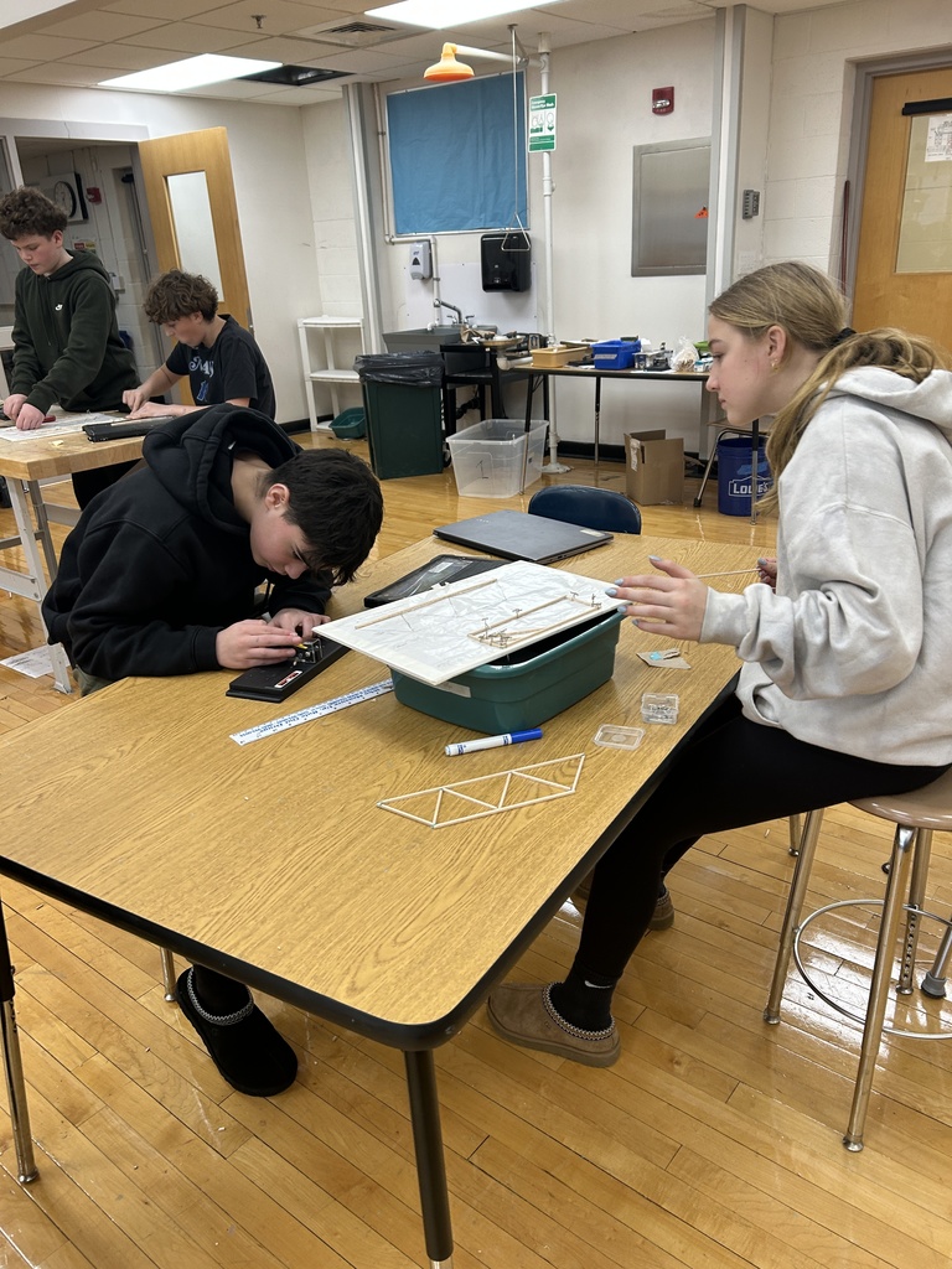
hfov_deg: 53.1
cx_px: 476
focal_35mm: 26
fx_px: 953
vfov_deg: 67.3
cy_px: 634
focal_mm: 5.7
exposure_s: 1/119
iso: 100
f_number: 1.5
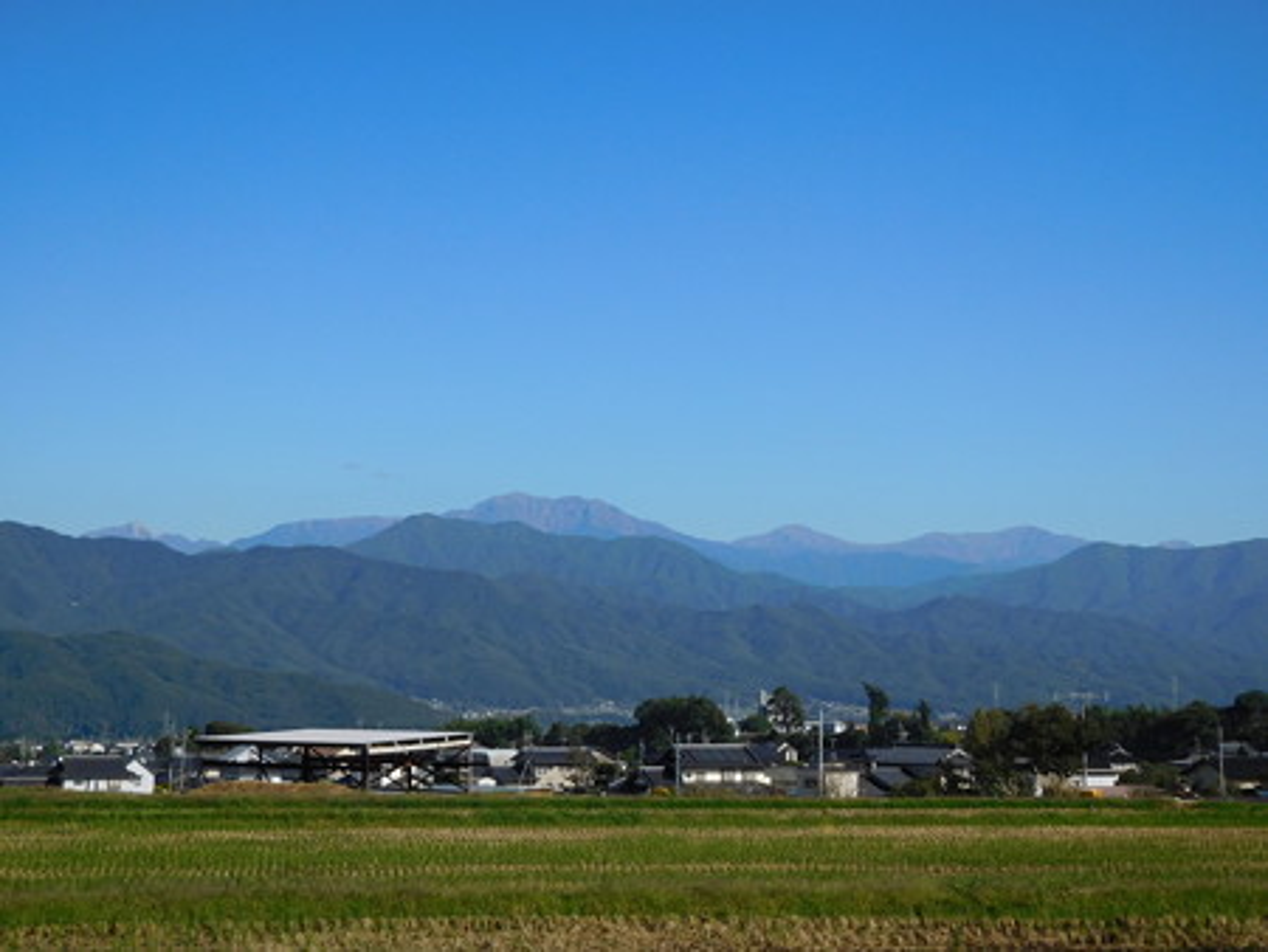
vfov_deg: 26.6
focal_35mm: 55
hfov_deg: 34.9
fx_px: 2016
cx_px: 634
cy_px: 476
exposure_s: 1/1250
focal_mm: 9.8
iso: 125
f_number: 4.2
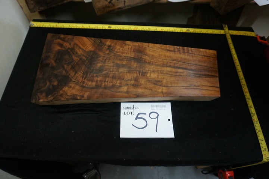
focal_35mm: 24
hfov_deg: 73.8
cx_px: 134
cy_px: 90
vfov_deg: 53.1
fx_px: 179
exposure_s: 1/160
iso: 1600
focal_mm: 16
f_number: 4
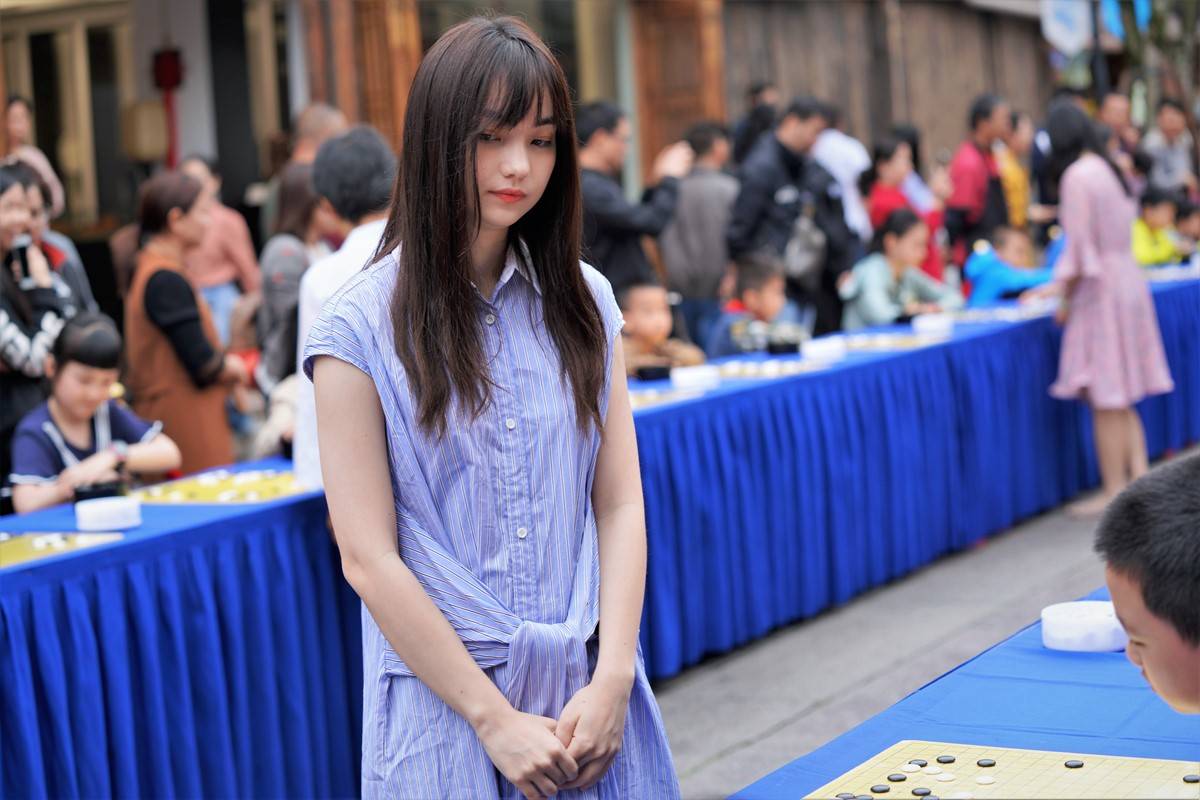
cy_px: 400
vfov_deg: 19.5
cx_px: 600
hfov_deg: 28.8
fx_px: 2333
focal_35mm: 70
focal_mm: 70
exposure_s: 1/160
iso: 100
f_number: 3.5
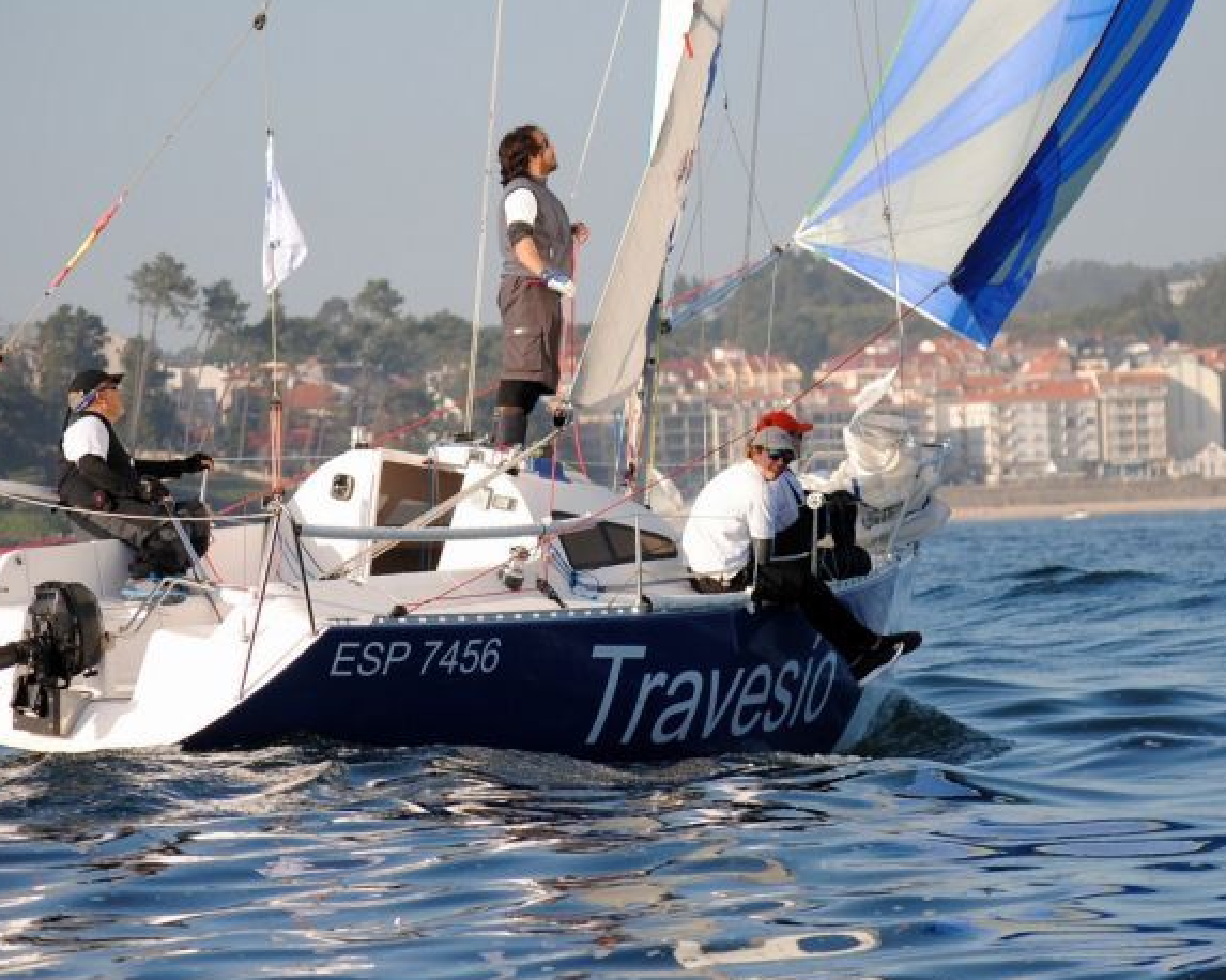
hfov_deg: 9.6
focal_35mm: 201
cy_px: 450
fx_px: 7291
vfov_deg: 7.7
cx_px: 693
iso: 110
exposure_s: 1/500
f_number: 5.6
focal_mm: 102
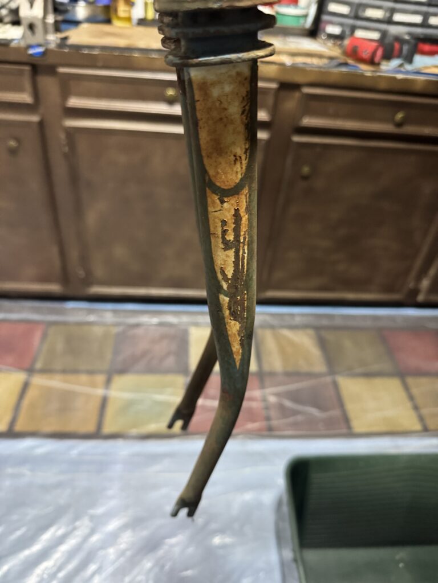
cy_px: 292
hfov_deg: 56.8
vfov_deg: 71.6
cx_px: 219
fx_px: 405
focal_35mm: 24
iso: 640
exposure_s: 1/60
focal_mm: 6.76
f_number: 1.78
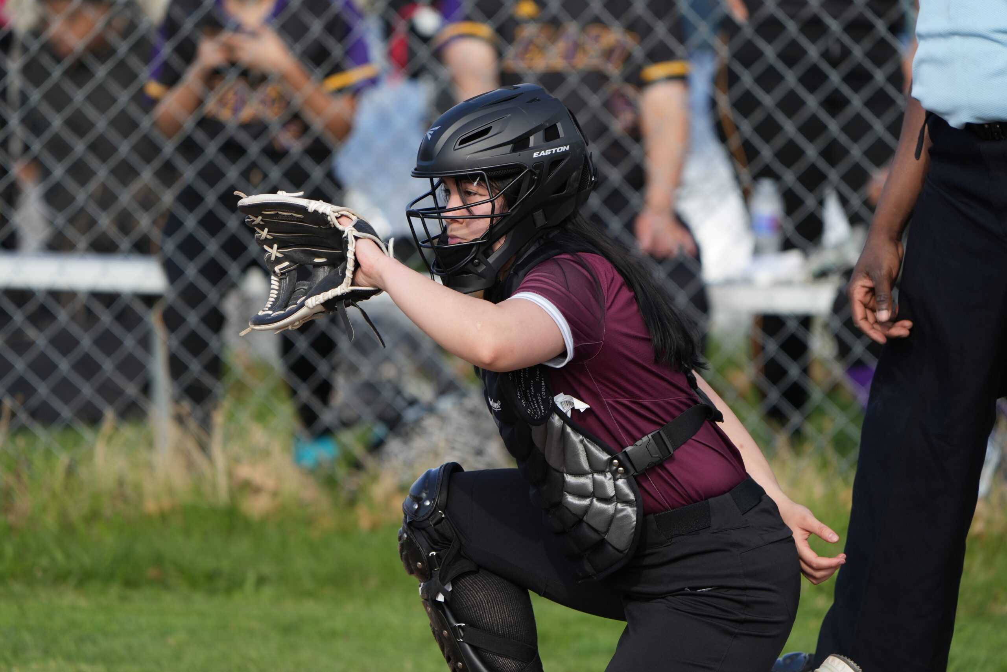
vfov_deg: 1.7
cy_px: 336
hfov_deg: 2.6
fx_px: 22377
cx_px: 504
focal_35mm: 800
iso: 320
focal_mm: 800
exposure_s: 1/500
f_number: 8
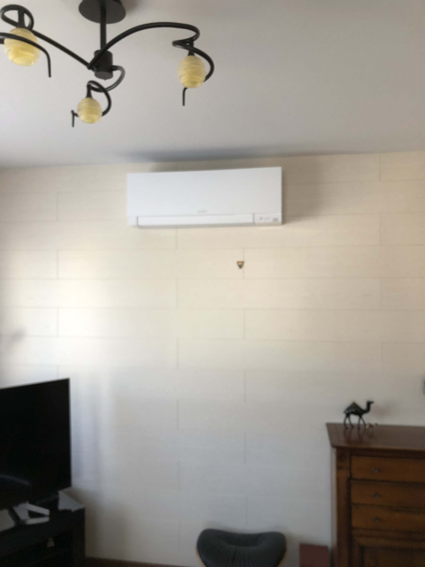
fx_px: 458
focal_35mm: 28
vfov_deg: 63.4
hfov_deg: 49.7
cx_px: 212
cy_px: 284
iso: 32
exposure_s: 1/30
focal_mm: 3.99
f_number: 1.8
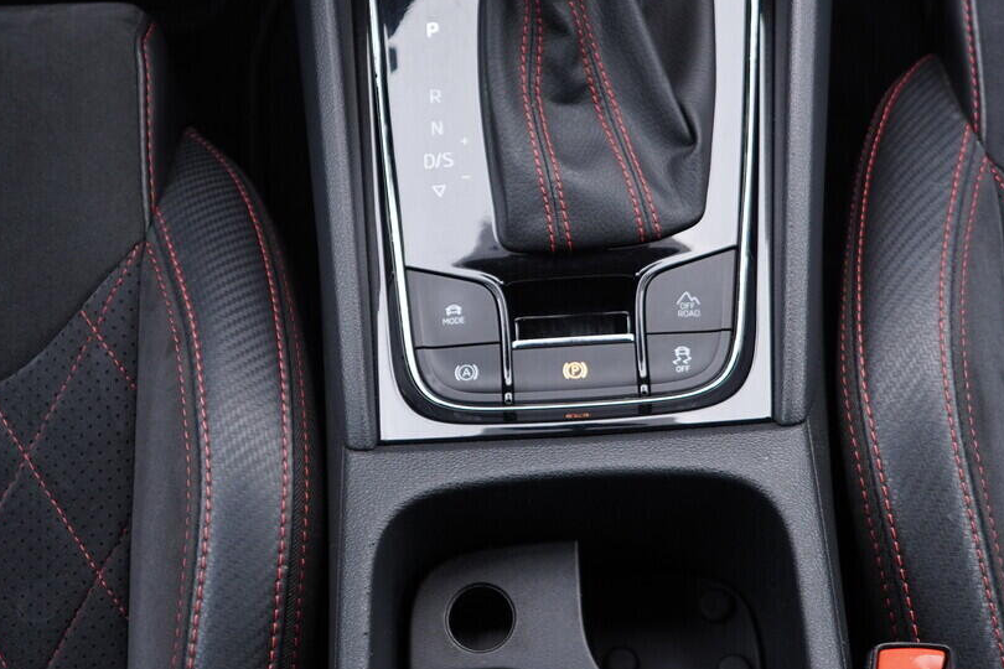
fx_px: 1785
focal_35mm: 64
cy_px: 271
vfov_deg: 21.2
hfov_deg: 31.4
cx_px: 543
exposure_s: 1/40
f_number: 2.8
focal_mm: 24
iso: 320
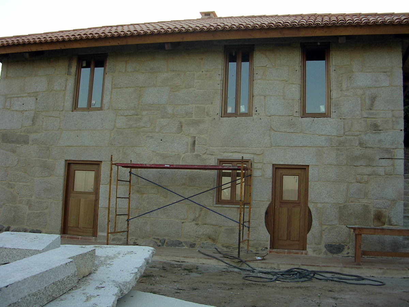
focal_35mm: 38
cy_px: 154
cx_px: 204
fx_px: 449
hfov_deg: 49.0
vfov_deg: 37.7
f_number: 2.8
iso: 50
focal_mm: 5.8
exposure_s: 1/289
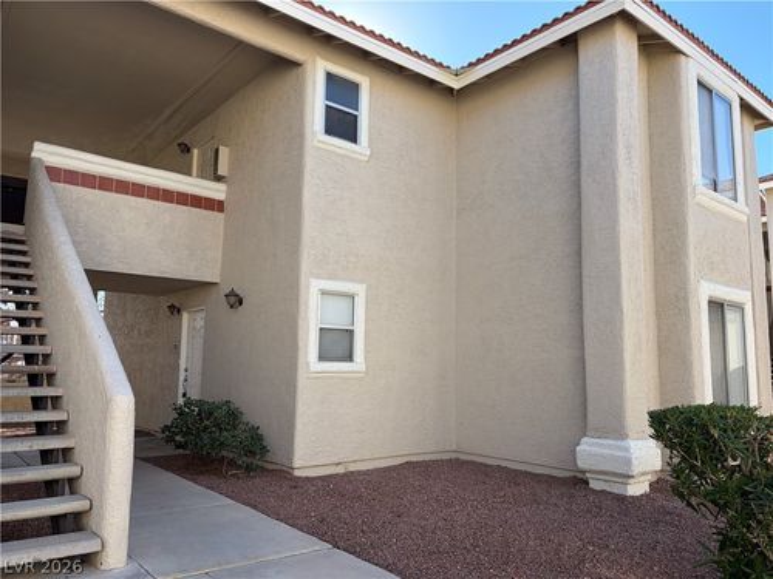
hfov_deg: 67.3
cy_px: 290
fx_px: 581
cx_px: 386
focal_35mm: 26
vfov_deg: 53.1
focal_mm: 5.96
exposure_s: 1/1550
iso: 64
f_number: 1.6
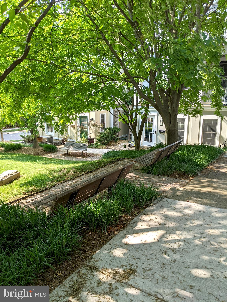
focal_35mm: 27
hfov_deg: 51.4
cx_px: 114
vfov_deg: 65.3
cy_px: 151
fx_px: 236
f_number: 1.8
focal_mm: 4.44
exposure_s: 1/412
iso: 49
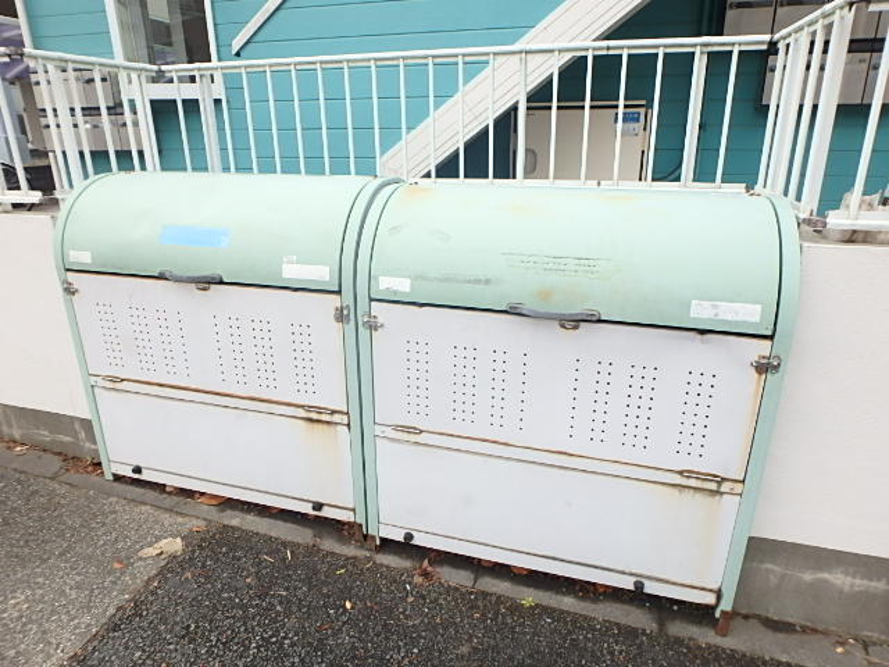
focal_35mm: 21
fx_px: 539
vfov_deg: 63.4
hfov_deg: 79.0
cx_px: 444
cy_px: 334
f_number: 3.5
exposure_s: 1/60
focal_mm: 3.7
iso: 125
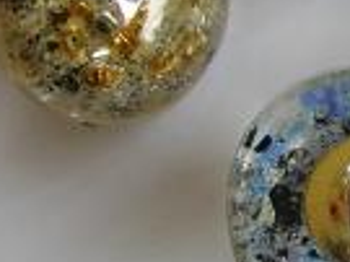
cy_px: 6
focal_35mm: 139
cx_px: 441
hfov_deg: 13.7
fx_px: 1404
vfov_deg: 10.6
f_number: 3.1
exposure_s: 1/20.3
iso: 50
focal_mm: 7
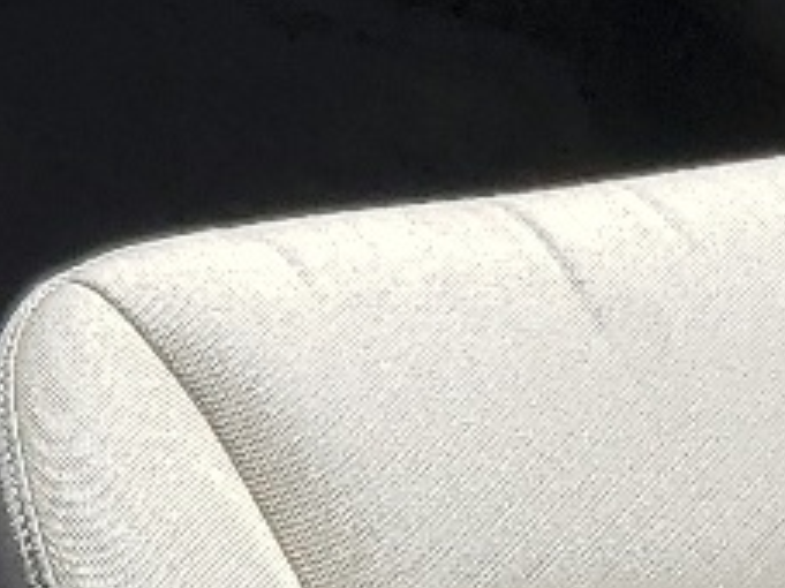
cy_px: 246
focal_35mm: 183
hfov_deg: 9.7
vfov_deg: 8.1
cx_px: -999
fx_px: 4148
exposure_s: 1/1667
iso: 50
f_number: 1.5
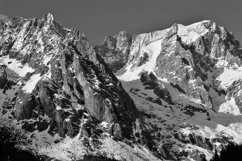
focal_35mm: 105
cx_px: 121
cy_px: 80
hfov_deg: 19.5
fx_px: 705
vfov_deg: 13.0
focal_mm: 105
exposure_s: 1/200
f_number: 11
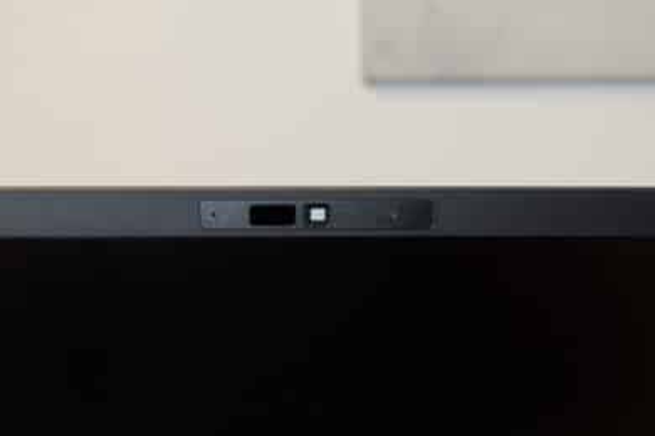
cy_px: 218
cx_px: 328
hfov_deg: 33.4
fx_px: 1092
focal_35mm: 60
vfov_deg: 22.6
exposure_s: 1/60
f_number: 5.6
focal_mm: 60
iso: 1600
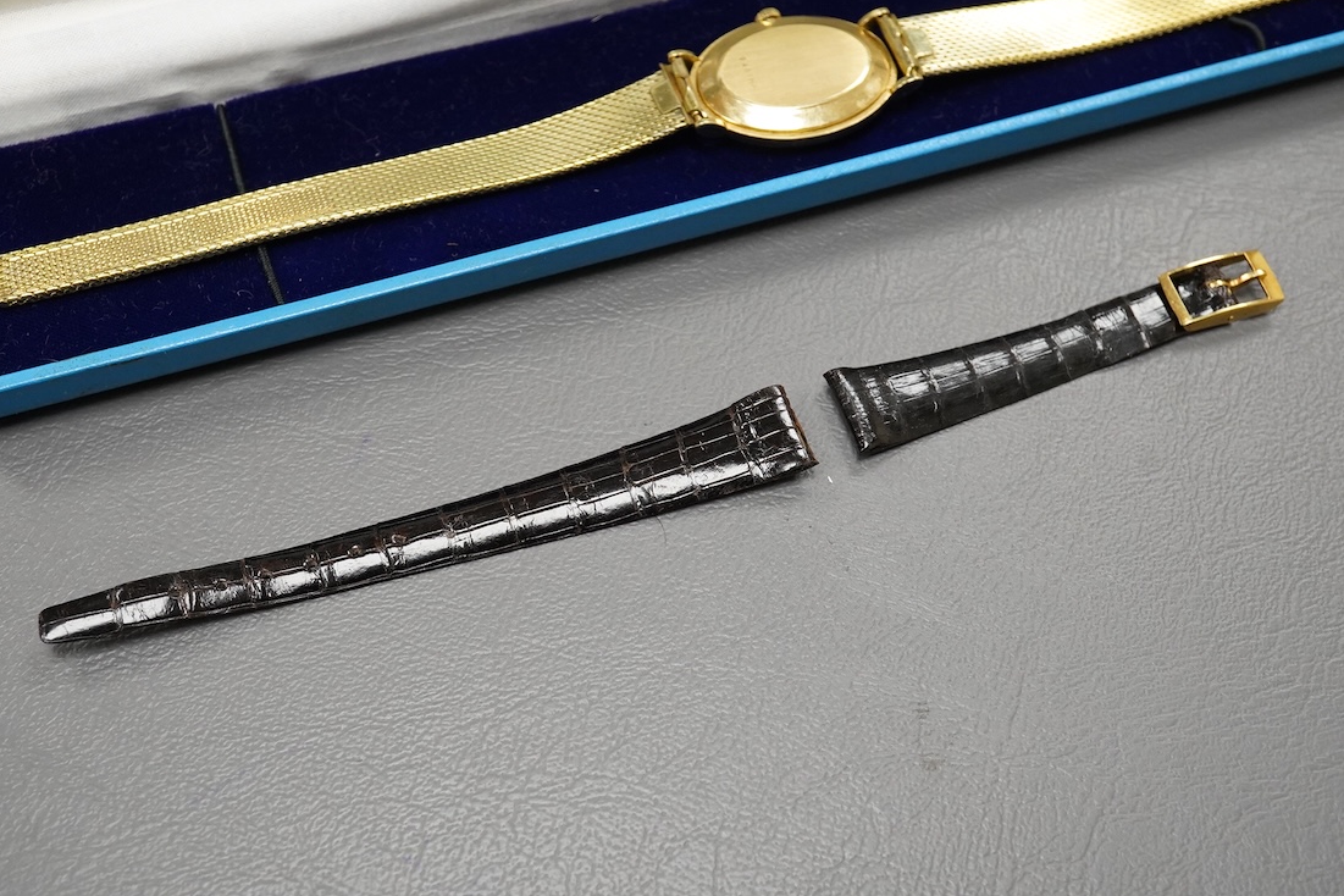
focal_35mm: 46
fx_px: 1717
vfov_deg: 29.2
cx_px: 659
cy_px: 450
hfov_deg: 42.7
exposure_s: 1/160
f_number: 11
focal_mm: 30
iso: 2500
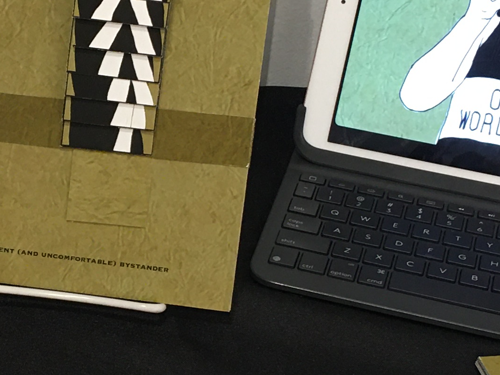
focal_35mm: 110
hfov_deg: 17.7
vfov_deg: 13.4
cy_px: 274
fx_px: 1589
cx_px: 66
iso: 40
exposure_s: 1/15
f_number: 2.2
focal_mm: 4.15
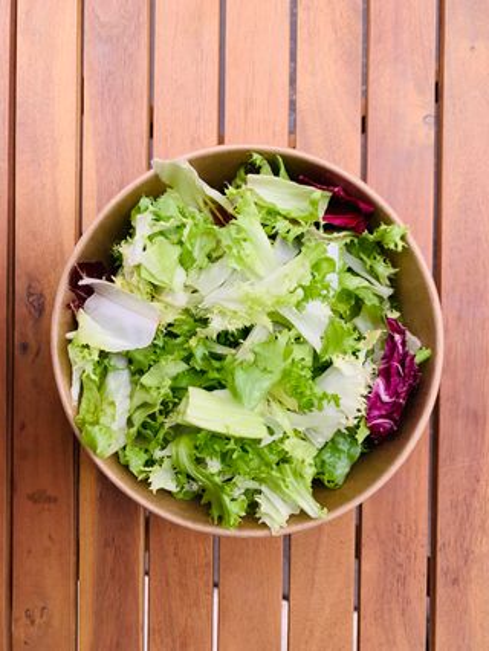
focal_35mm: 26
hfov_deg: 53.1
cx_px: 244
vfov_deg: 67.3
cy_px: 326
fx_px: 489
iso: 25
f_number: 1.8
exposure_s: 1/342
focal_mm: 4.25
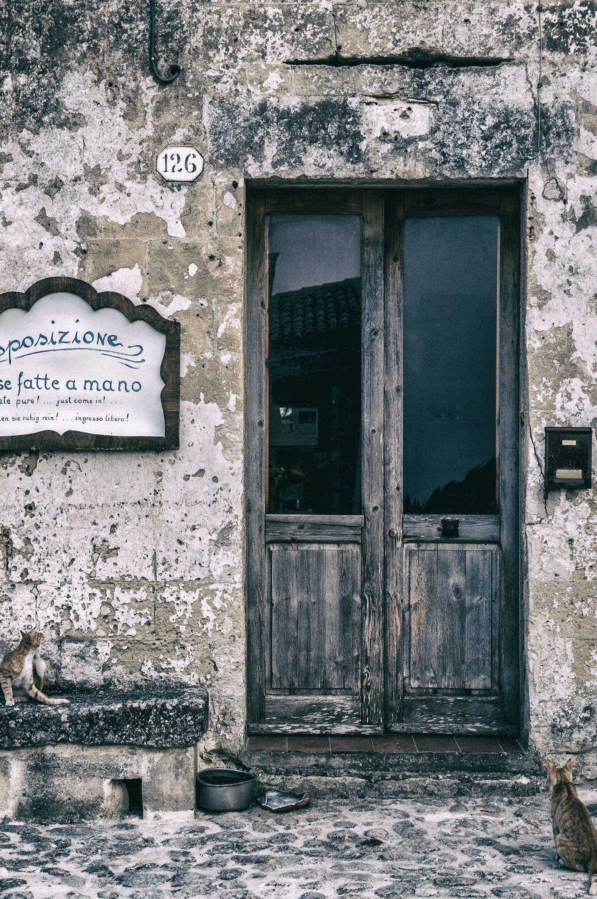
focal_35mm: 66
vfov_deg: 30.5
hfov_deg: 20.6
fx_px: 1646
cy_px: 484
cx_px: 267
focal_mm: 38
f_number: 4.8
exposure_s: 1/40
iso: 200
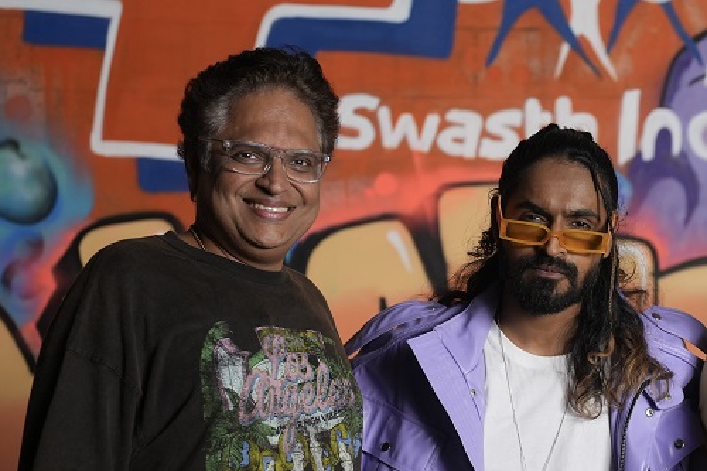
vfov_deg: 29.2
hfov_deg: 42.8
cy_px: 236
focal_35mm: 46
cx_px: 354
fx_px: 903
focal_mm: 46
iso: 1000
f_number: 2.8
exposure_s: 1/160
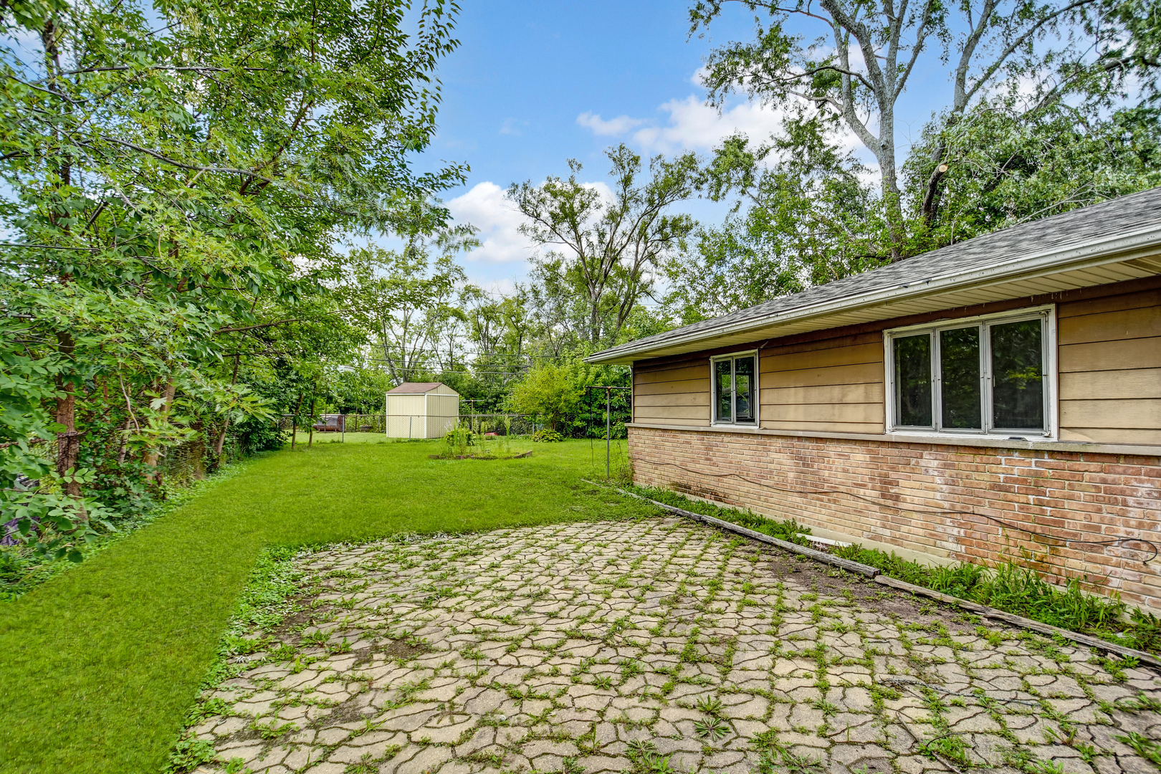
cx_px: 580
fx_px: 484
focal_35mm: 15
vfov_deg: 77.3
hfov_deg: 100.4
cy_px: 387
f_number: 3.5
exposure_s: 1/1250
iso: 200
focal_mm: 10
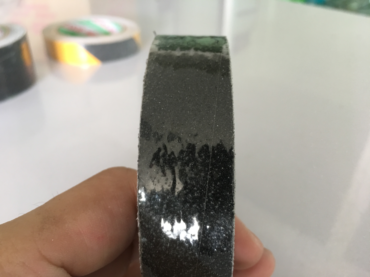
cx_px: 185
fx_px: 310
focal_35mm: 29
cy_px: 138
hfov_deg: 61.7
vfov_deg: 48.2
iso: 50
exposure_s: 1/17
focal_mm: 4.15
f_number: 2.2
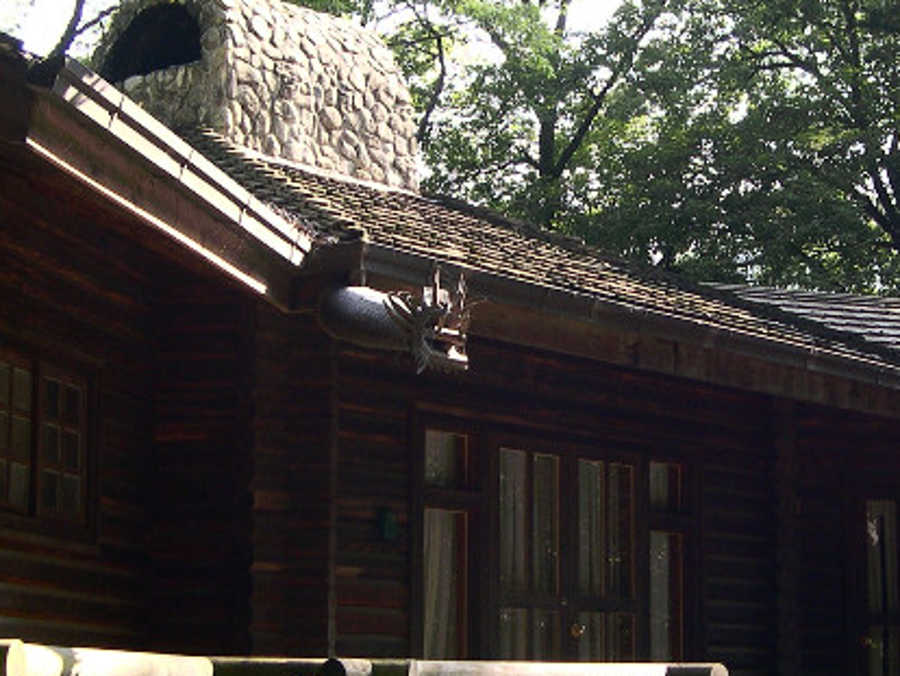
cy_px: 320
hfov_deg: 25.0
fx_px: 2029
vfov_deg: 18.9
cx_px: 533
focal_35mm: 78
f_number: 2.8
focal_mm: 8
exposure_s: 1/157
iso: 100
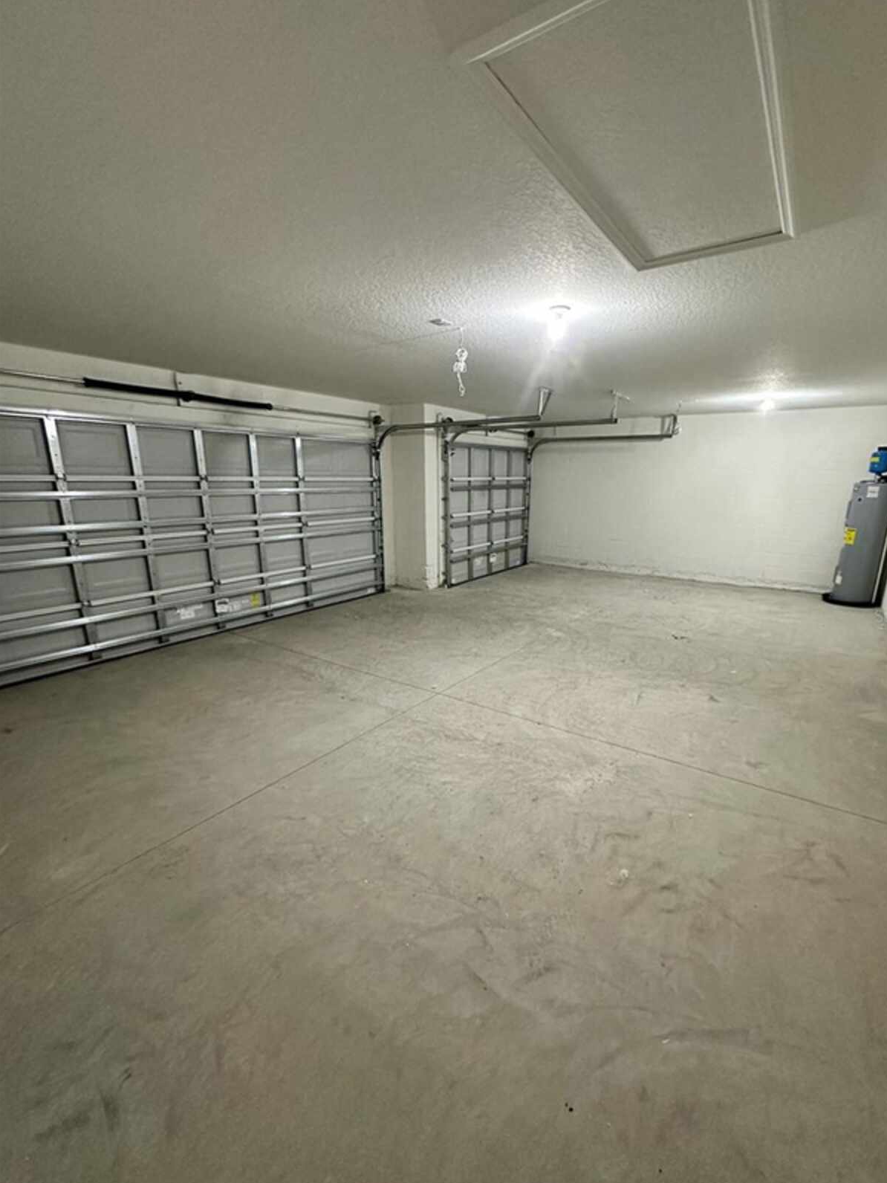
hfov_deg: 81.6
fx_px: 512
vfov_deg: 98.1
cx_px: 474
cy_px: 615
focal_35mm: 15
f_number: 2.2
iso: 800
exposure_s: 1/60
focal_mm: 2.22
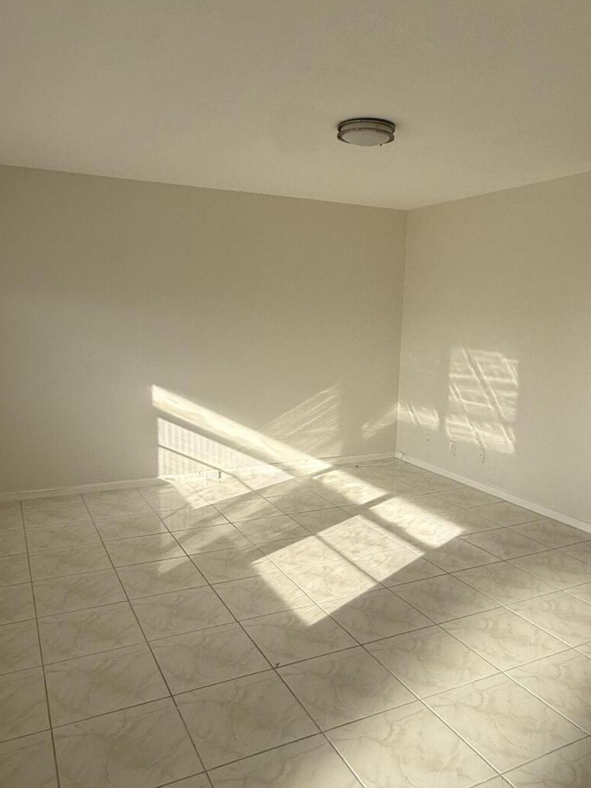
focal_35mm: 27
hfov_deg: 51.3
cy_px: 435
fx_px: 615
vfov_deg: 65.1
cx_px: 310
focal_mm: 2.22
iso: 50
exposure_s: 1/970
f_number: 2.2
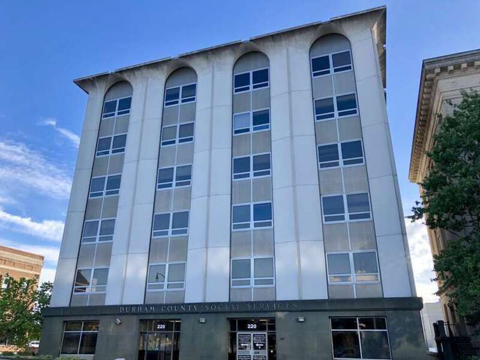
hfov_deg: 63.4
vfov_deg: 49.7
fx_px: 388
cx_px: 240
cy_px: 180
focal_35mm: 28
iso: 20
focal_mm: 3.99
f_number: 1.8
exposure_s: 1/540
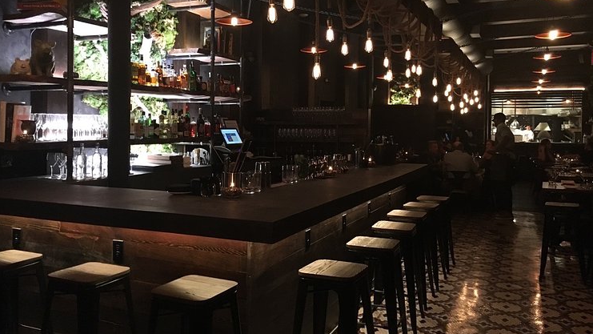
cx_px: 298
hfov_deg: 61.0
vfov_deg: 36.5
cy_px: 131
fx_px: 503
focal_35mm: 32
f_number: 2.2
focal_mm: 4.15
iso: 250
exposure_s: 1/15
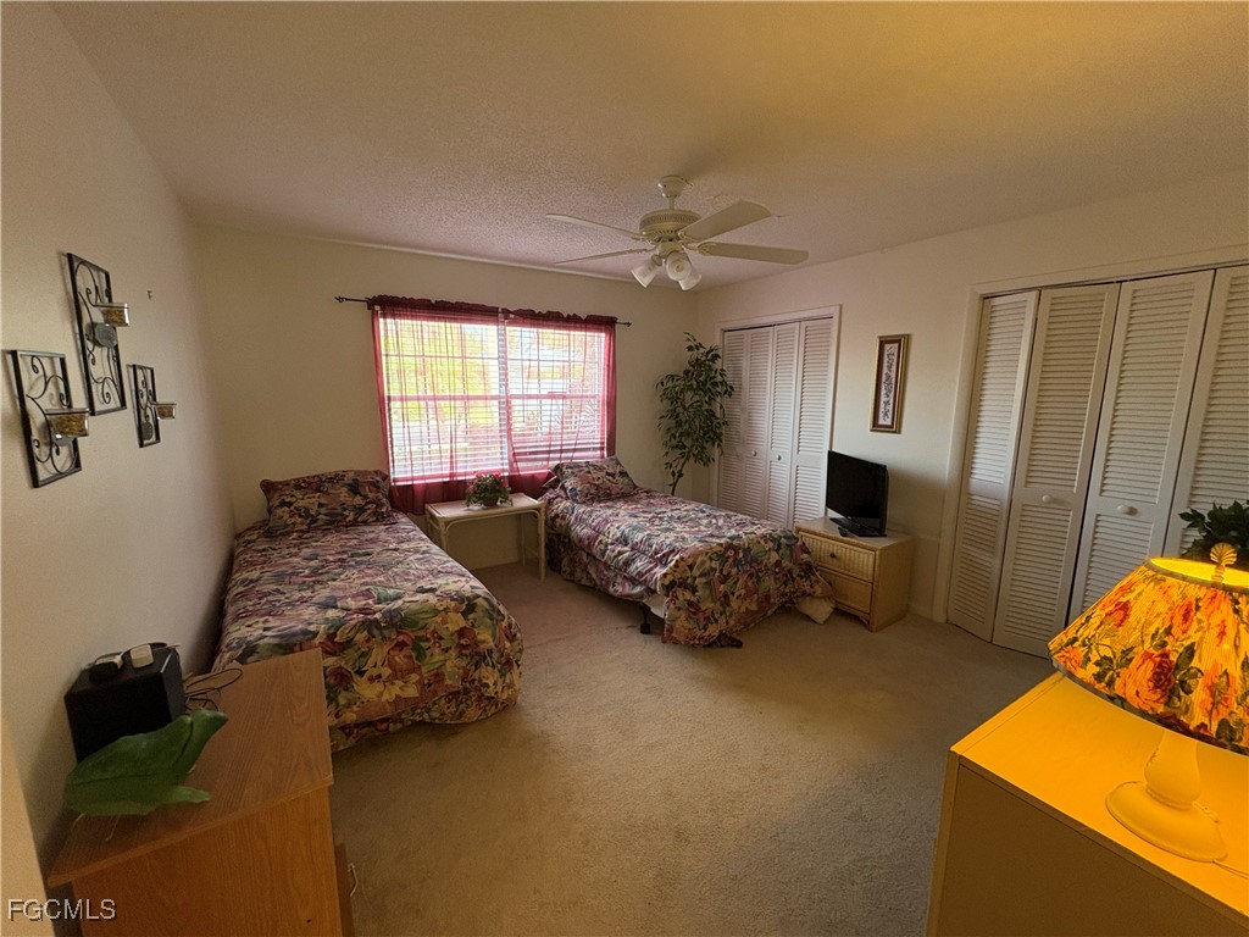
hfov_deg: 102.1
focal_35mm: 14
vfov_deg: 85.7
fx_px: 505
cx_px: 624
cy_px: 468
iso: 320
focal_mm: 2.22
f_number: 2.2
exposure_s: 1/120
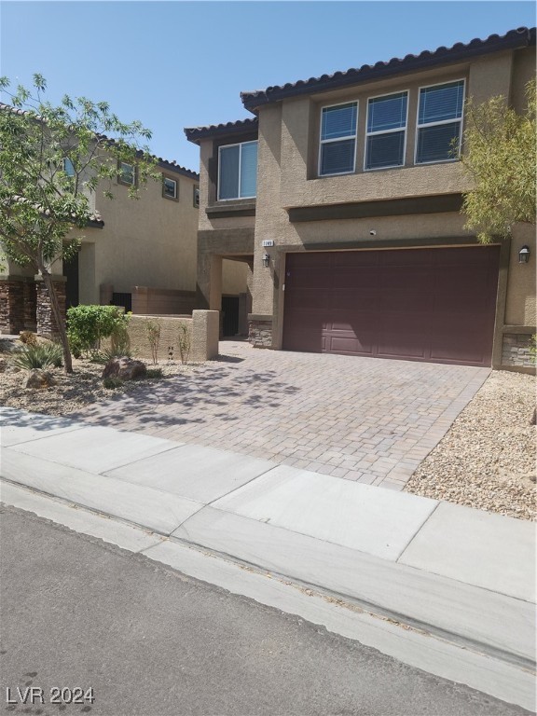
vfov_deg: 73.9
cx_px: 268
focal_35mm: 23
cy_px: 358
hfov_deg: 58.9
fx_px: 476
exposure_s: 1/1521
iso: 20
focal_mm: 5.4
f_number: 1.8
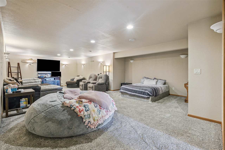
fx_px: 100
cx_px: 112
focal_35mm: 16
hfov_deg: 96.7
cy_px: 75
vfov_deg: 73.7
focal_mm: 16
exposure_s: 1/1.25
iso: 400
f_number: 9
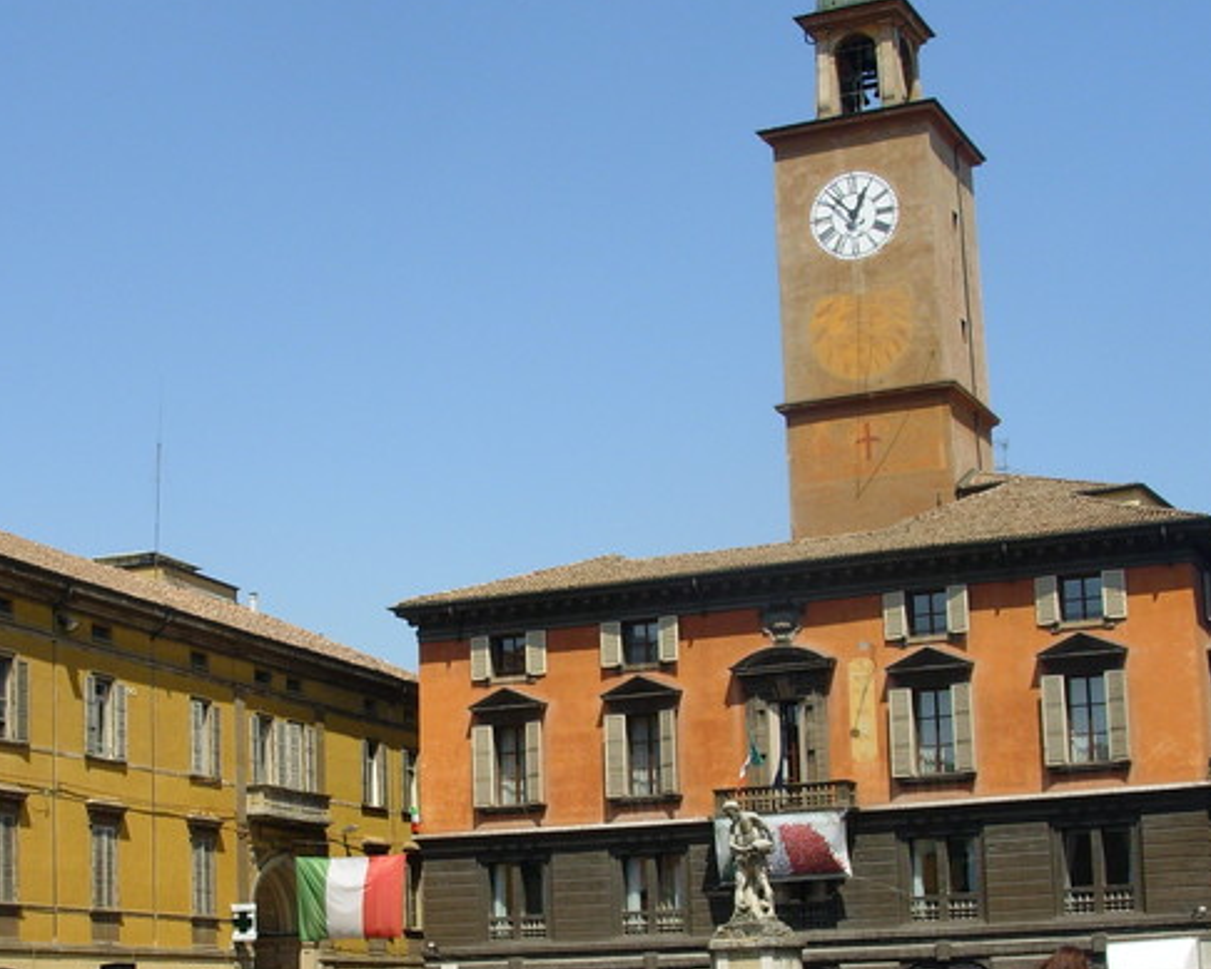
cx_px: 531
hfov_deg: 30.9
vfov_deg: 24.7
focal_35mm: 61
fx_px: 2187
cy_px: 712
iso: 50
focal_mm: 6.3
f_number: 4.9
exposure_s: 1/430
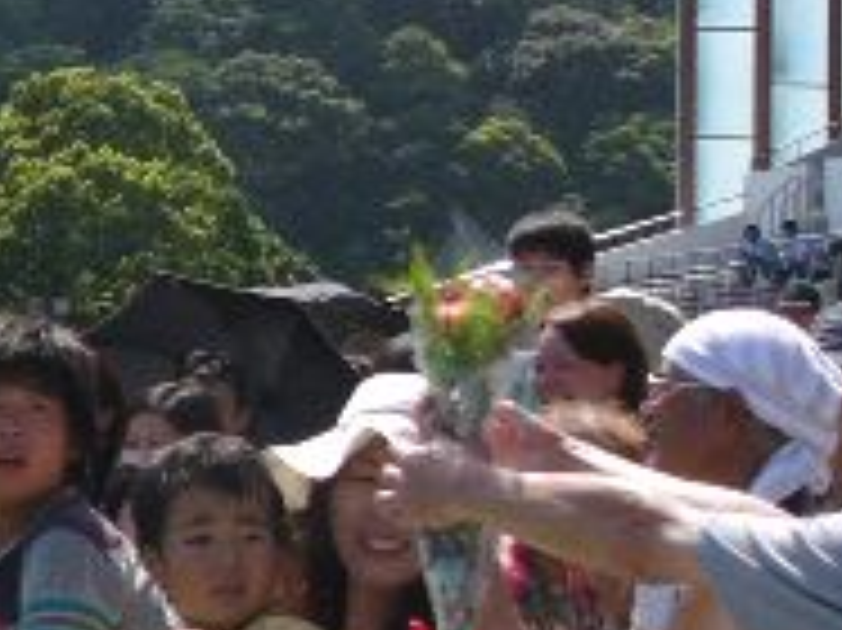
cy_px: 252
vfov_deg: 8.8
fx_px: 4084
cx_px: -455
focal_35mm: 168
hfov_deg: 11.3
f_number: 4
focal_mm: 8.1
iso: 50
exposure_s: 1/400
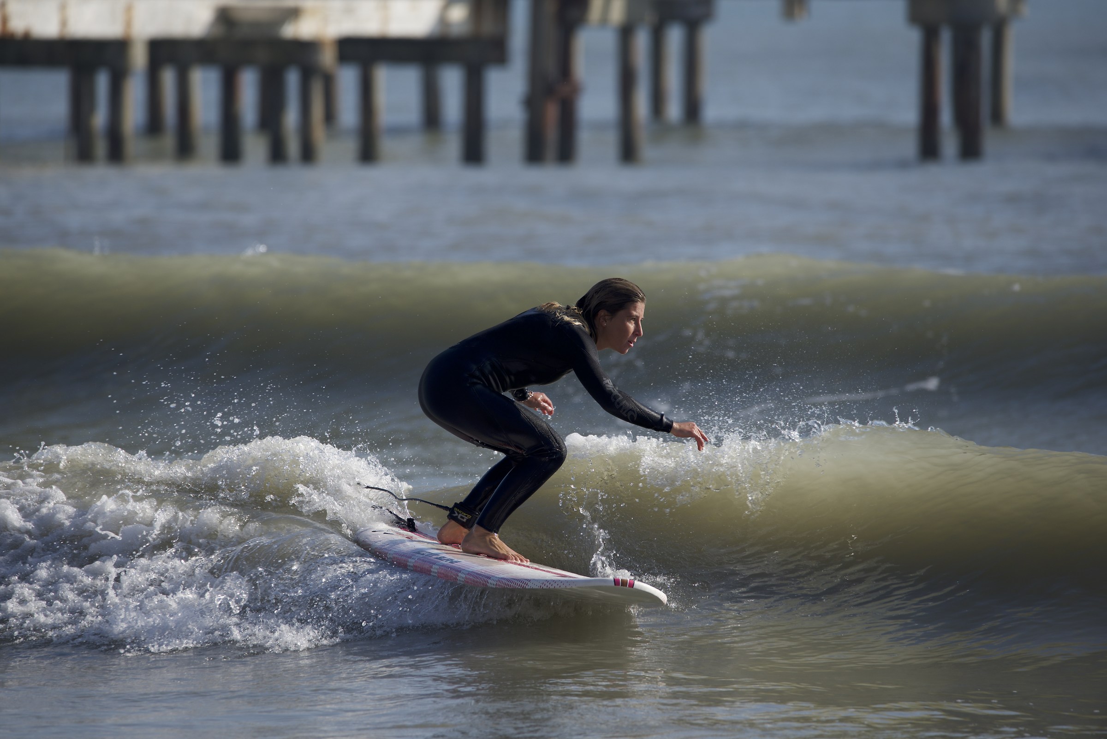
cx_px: 554
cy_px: 370
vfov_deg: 2.8
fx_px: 15380
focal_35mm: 500
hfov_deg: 4.1
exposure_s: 1/640
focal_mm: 500
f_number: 8
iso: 125
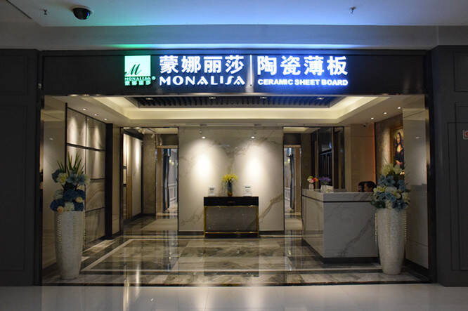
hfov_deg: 62.0
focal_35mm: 30
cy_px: 156
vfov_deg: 43.5
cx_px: 234
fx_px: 390
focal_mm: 20
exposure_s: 1/250
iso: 3200
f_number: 8
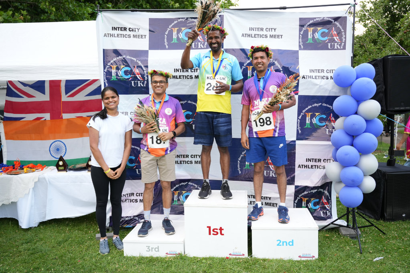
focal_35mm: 30
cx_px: 205
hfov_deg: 61.6
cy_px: 136
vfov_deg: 43.3
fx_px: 344
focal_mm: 30.2
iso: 250
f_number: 2.8
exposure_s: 1/250
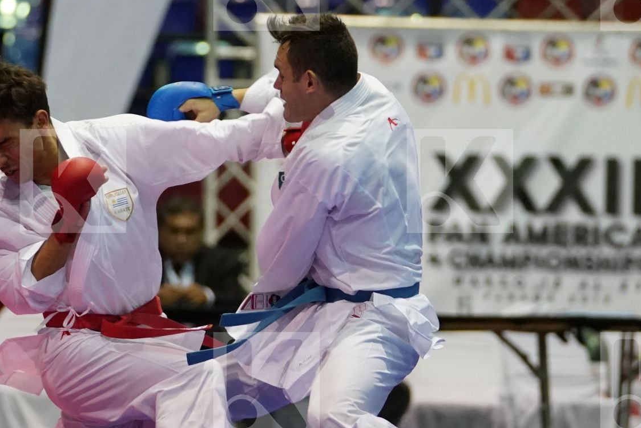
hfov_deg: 6.3
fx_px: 5823
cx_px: 267
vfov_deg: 4.2
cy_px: 181
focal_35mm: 327
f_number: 2.8
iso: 5000
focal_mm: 136
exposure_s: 1/800
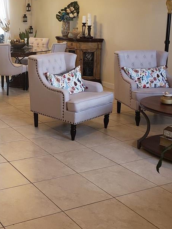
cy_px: 53
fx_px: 338
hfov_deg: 27.5
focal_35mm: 51
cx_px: 15
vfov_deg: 36.5
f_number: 2.4
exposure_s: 1/60
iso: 160
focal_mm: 4.3
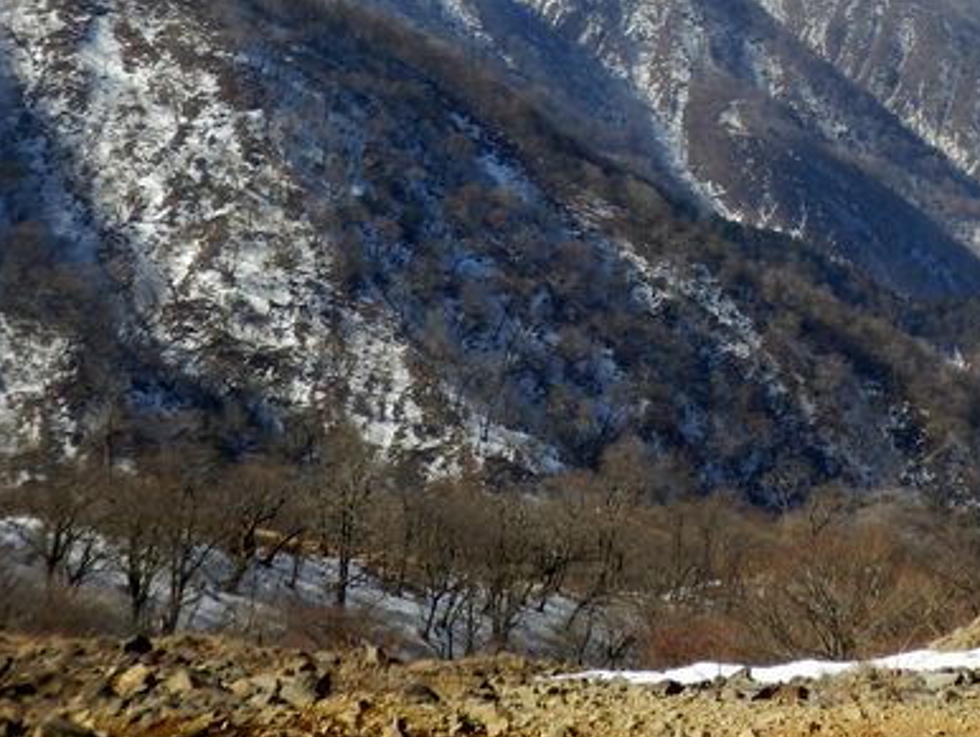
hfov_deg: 21.9
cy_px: 8
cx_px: 911
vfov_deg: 16.6
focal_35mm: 87
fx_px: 2465
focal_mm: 7.4
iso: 80
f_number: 4
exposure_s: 1/640
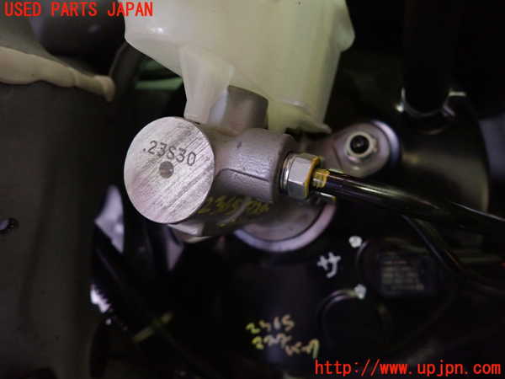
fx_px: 365
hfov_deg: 69.4
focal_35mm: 25
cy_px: 190
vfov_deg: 54.9
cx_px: 252
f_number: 2
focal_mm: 4.5
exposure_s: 1/25
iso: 800
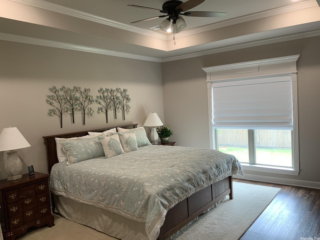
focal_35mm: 29
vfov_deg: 48.2
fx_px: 268
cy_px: 120
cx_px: 160
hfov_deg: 61.7
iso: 64
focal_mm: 3
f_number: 1.8
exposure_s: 1/60
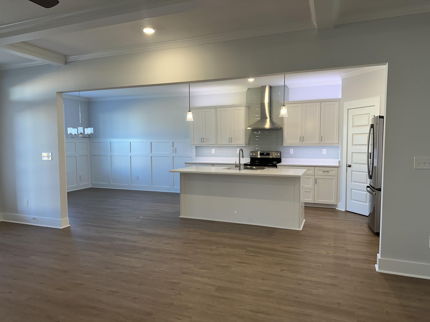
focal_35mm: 24
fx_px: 298
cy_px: 161
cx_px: 215
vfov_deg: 56.8
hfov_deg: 71.6
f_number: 1.78
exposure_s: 1/120
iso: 160
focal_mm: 6.86
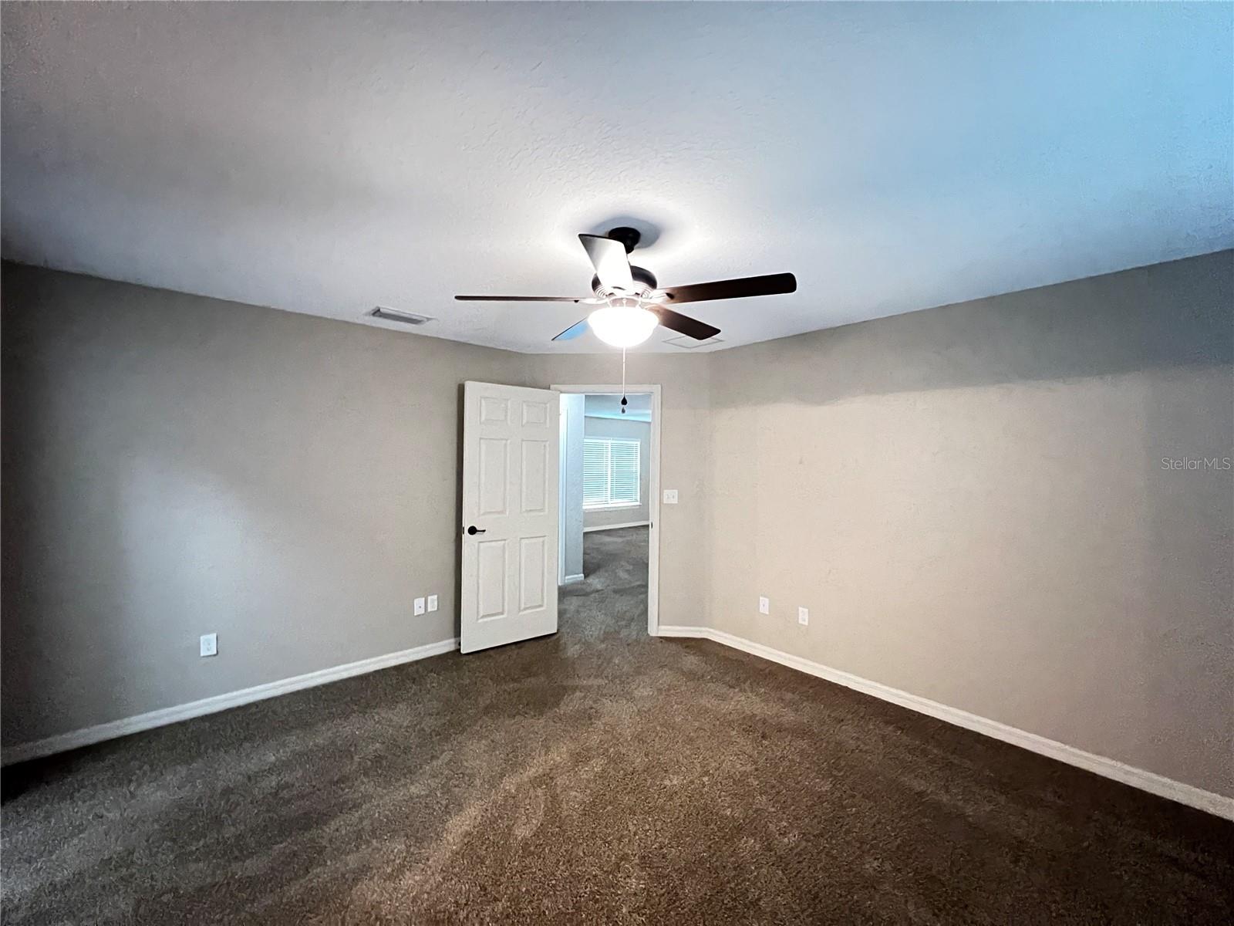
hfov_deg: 106.2
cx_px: 617
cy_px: 463
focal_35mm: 13
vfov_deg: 89.9
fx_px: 463
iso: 2000
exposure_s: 1/30
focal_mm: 1.57
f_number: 1.8
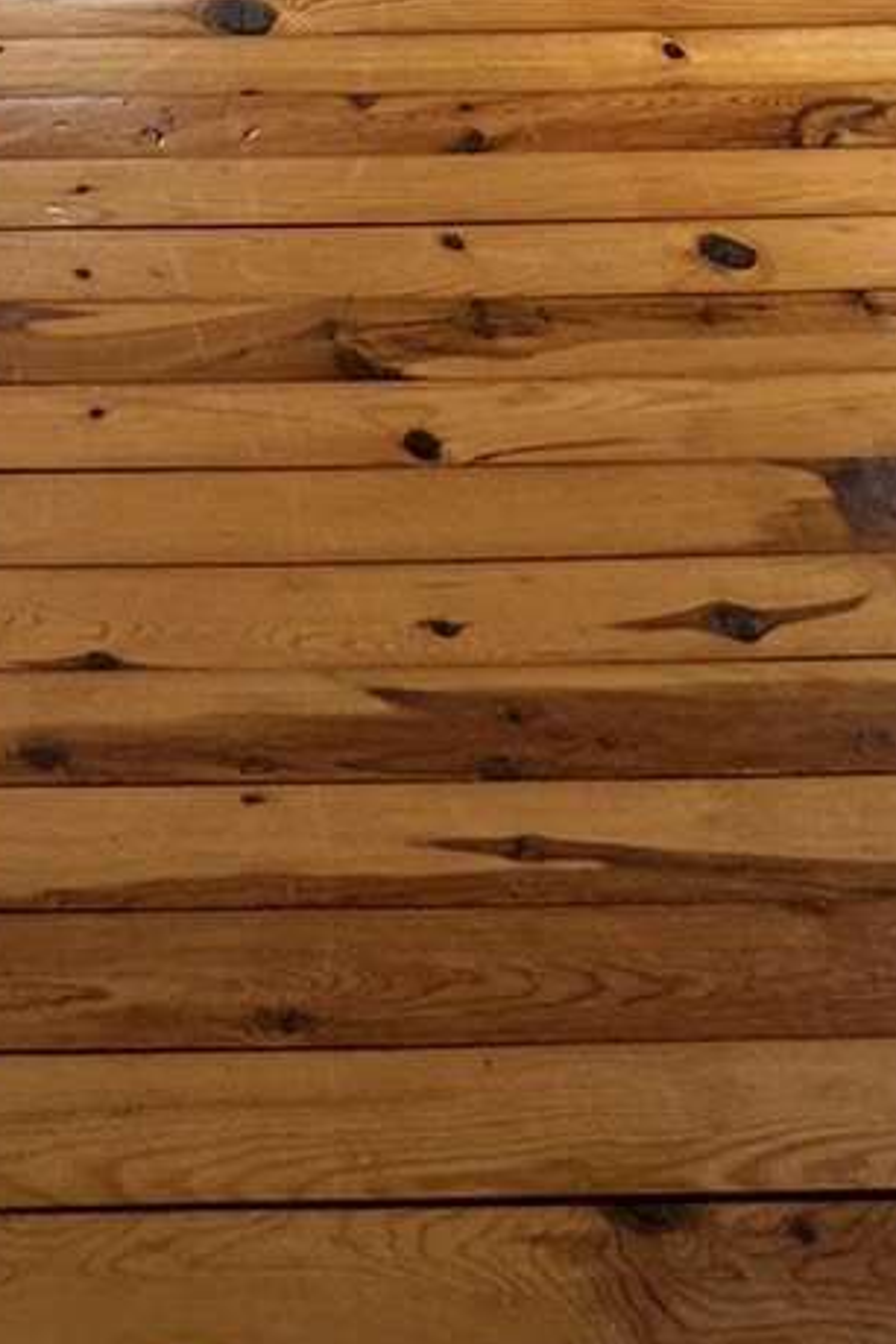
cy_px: -1253
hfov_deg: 20.1
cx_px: -41
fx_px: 2426
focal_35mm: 65
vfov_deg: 19.6
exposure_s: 1/99
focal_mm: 2.22
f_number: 2.2
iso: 40
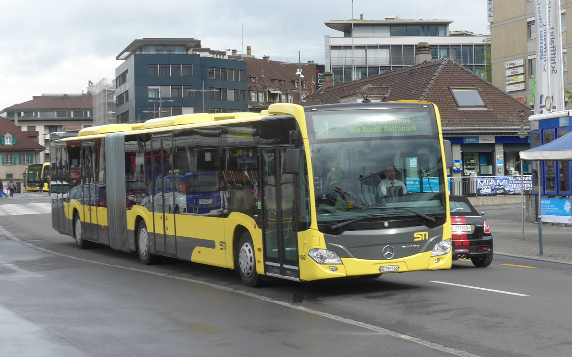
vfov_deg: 15.4
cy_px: 150
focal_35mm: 85
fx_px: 1325
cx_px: 286
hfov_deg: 24.4
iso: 125
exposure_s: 1/320
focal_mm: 16
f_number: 4.4
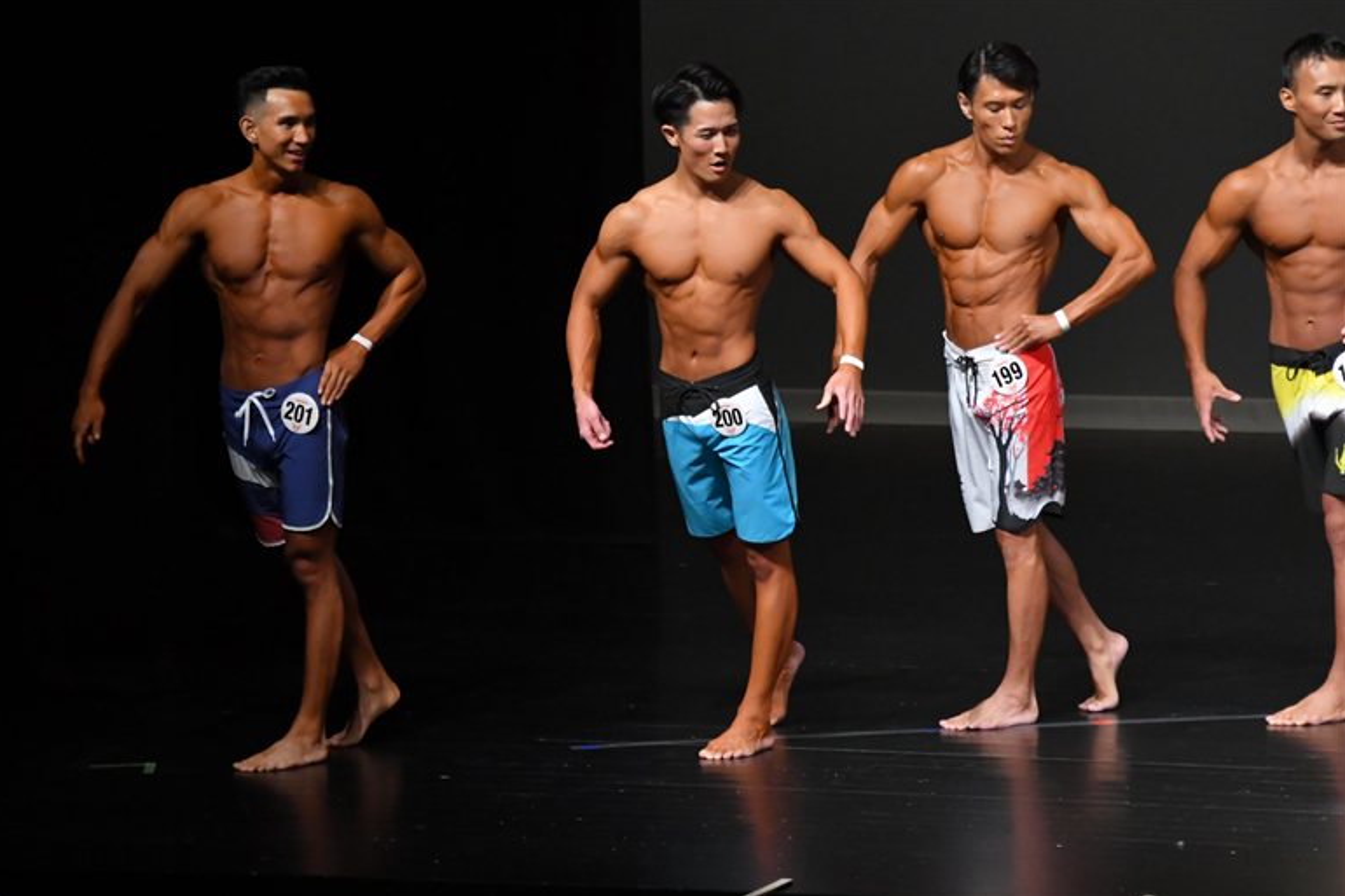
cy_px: 449
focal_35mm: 302
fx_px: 11280
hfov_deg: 6.8
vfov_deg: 4.5
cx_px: 672
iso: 5000
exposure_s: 1/400
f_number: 5.6
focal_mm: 200
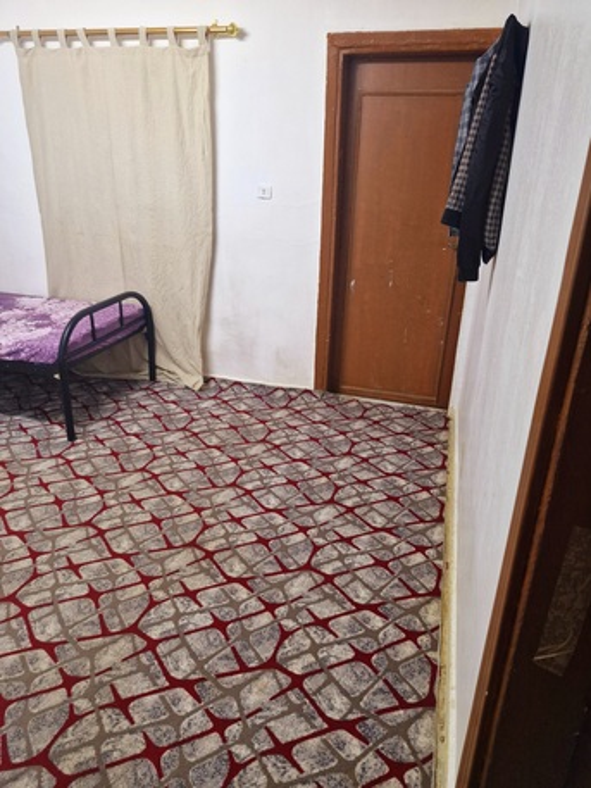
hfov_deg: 58.9
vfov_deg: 73.9
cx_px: 296
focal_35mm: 23
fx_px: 523
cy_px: 394
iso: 640
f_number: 1.8
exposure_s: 1/120
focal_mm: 5.54
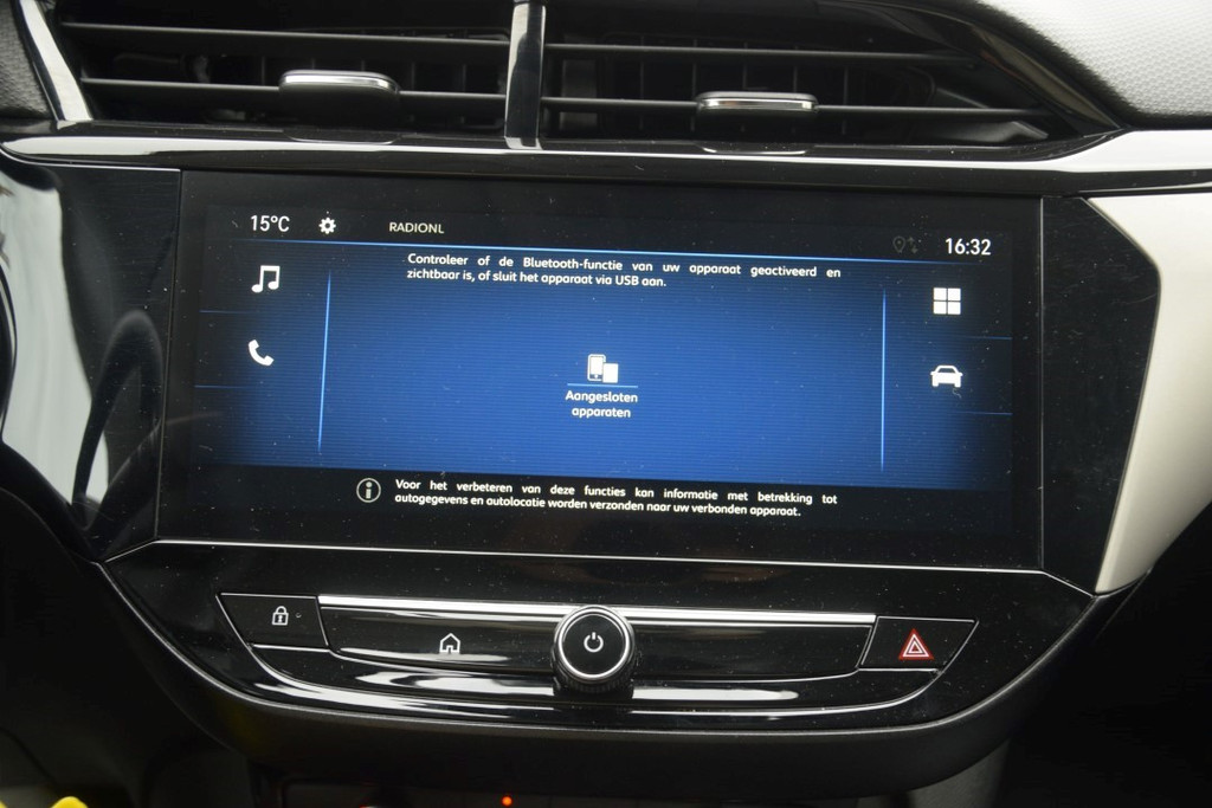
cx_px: 606
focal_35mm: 45
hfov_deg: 43.6
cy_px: 404
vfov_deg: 29.9
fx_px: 1515
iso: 640
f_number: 4.2
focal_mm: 30
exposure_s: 1/60
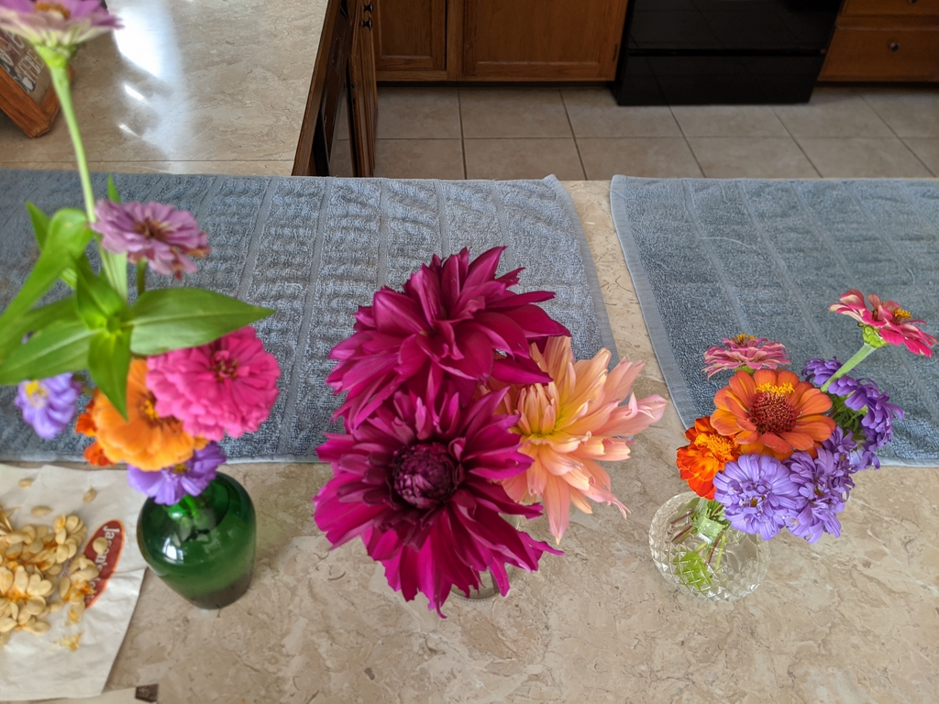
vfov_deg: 51.4
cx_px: 470
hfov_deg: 65.3
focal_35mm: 27
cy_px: 352
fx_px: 732
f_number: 1.8
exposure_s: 1/23.7
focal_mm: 4.44
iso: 105
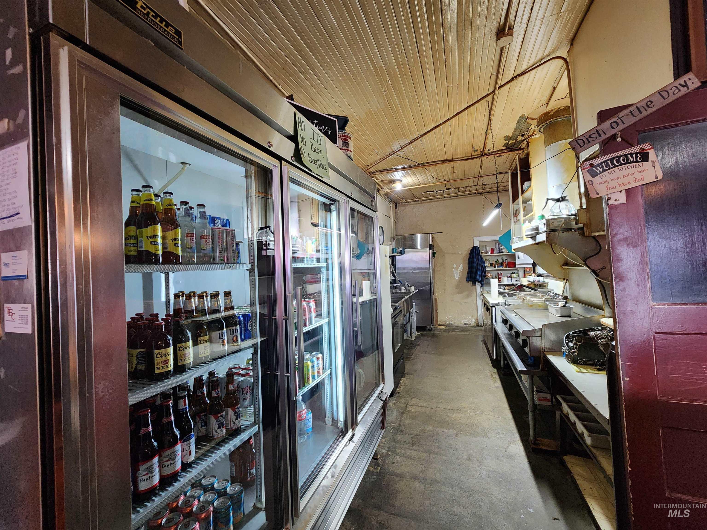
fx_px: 266
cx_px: 354
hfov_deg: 106.2
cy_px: 265
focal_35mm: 13
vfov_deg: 89.9
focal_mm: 2.2
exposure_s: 1/60
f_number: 2.2
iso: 400
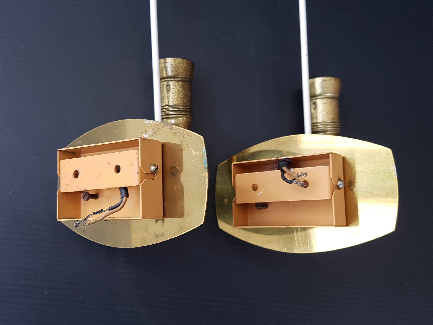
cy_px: 162
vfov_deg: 53.1
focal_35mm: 26
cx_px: 216
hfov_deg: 67.3
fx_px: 325
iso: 64
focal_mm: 4.2
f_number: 1.7
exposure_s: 1/50
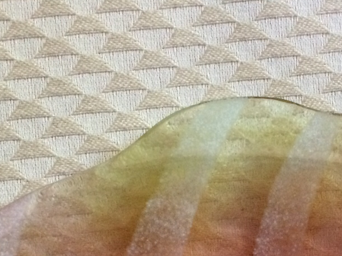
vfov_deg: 17.6
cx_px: 287
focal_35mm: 78
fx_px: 770
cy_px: 338
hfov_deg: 24.5
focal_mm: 4.15
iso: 250
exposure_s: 1/30
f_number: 2.2
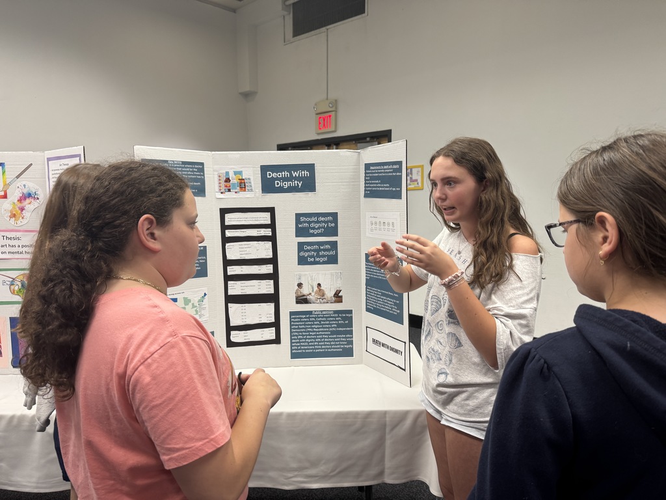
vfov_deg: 56.8
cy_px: 250
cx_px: 333
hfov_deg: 71.6
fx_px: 462
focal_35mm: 24
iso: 125
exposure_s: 1/60
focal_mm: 6.76
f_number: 1.78
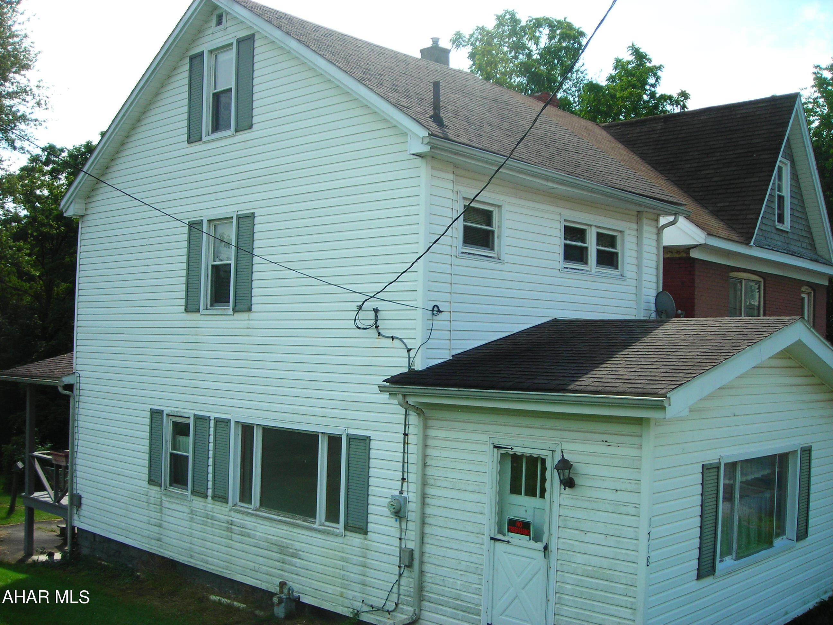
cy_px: 312
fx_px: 914
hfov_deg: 49.0
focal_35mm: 38
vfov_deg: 37.7
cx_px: 416
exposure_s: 1/519
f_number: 3.2
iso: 50
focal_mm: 6.3
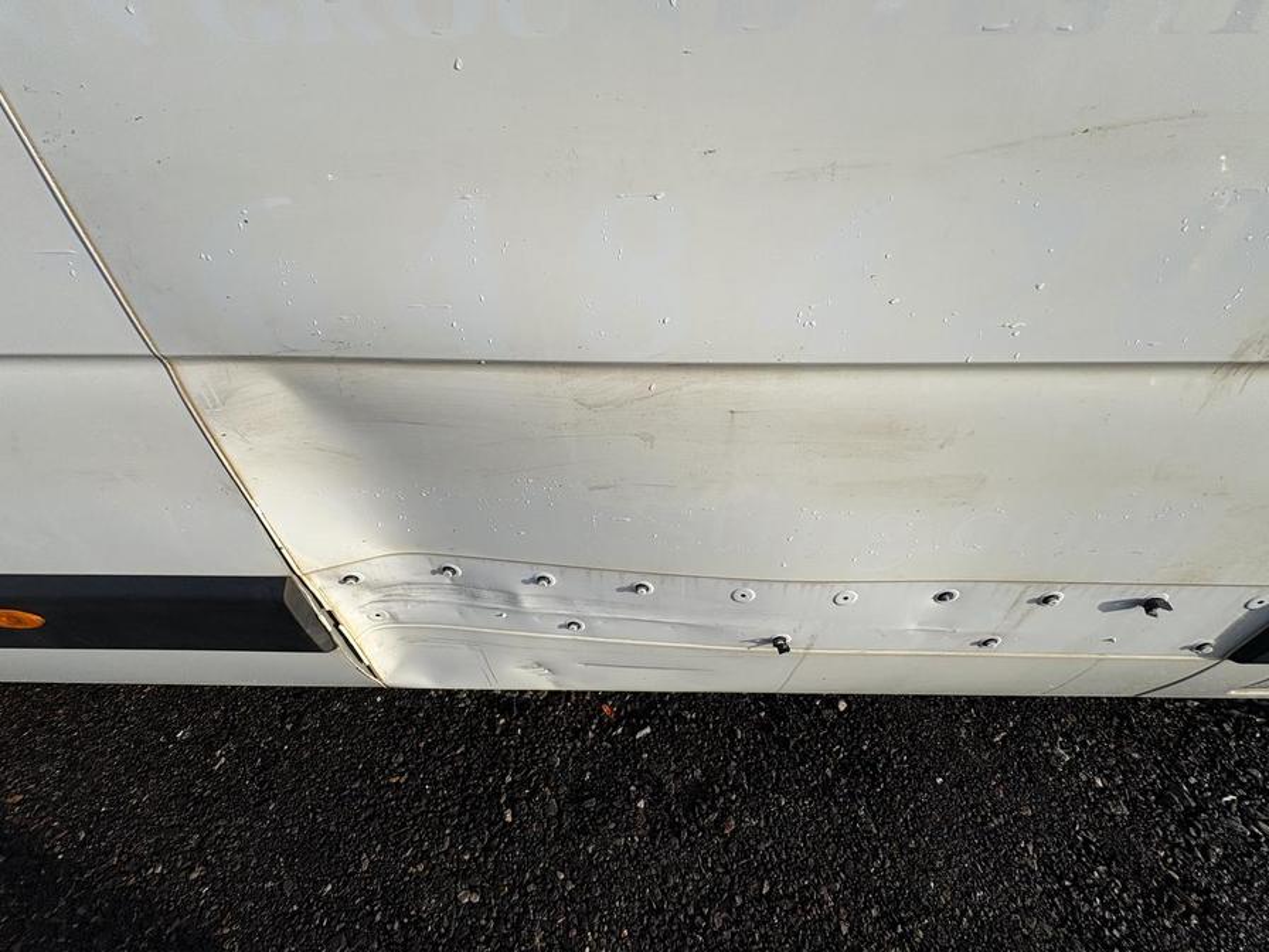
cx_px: 634
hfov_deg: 102.1
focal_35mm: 14
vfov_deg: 85.7
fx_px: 513
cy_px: 476
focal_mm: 2.22
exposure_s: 1/1789
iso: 50
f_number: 2.2
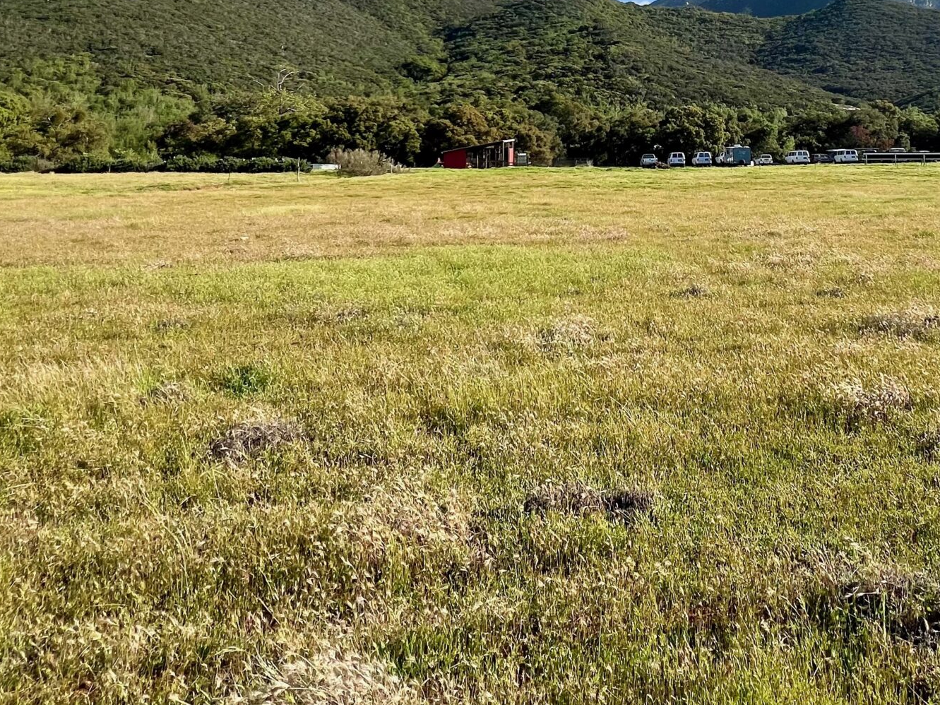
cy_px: 58
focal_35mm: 25
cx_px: 670
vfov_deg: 48.5
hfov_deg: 66.3
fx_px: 679
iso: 32
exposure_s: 1/1531
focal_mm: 1.57
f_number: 1.8
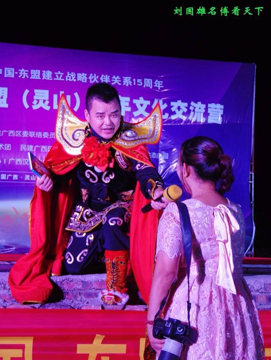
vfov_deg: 27.4
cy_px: 180
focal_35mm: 71
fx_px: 741
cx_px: 136
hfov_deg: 20.7
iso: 100
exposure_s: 1/30
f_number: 3.7
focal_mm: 12.8
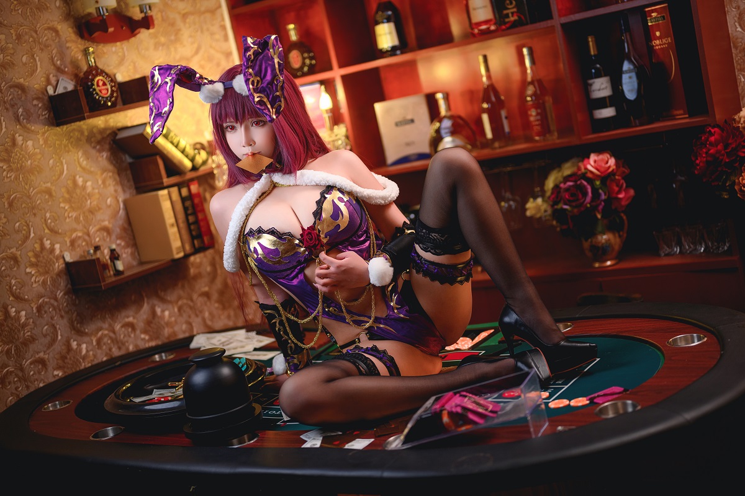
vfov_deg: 27.0
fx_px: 1035
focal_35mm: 50
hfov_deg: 39.6
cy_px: 248
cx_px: 372
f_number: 1.8
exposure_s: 1/160
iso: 200
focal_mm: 50
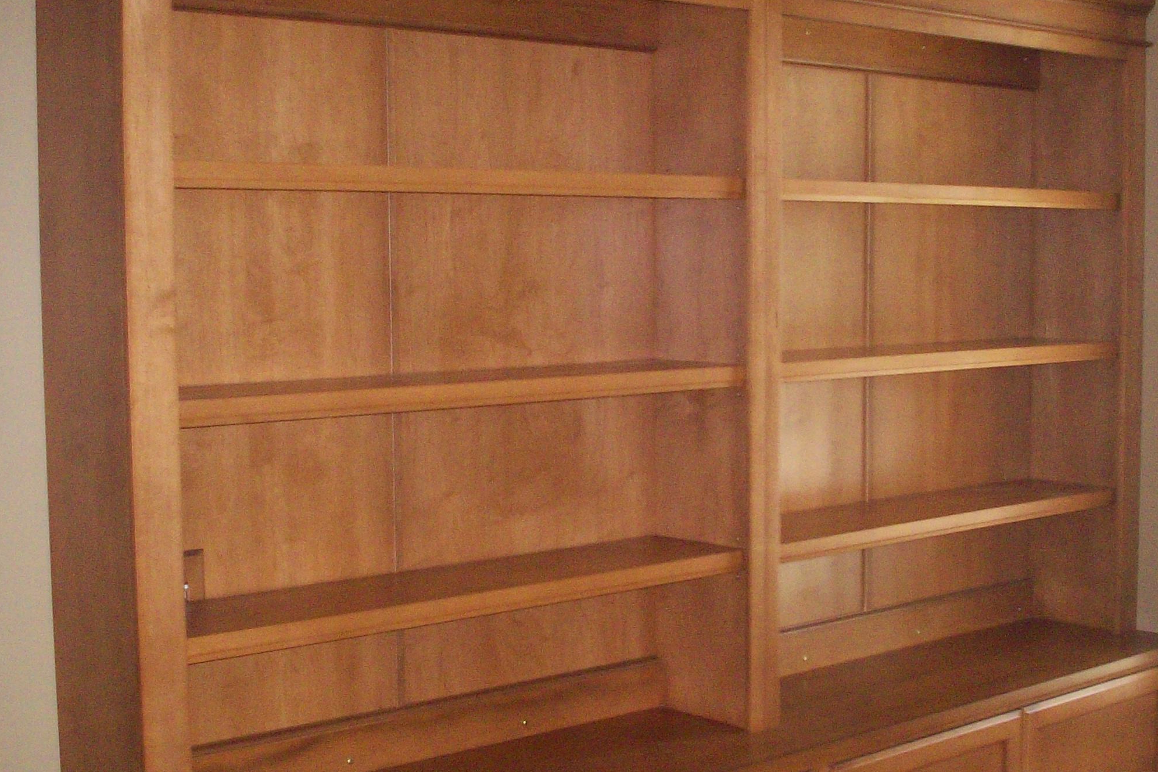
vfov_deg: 23.0
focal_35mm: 59
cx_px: 615
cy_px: 450
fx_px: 1898
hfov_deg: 33.9
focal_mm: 6.2
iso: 200
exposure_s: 1/64
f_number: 2.8
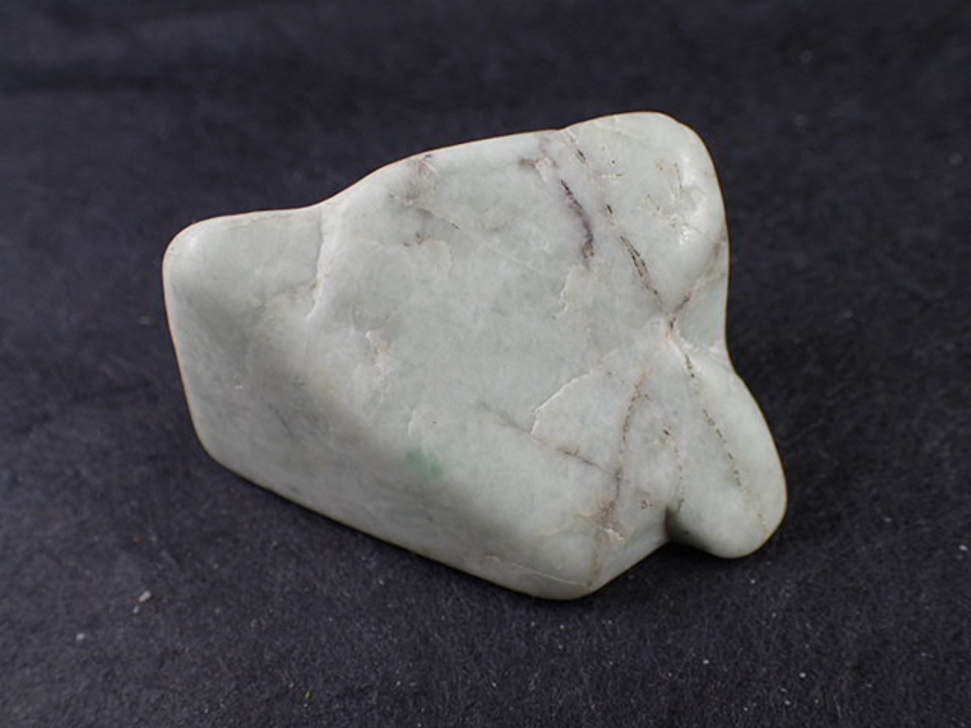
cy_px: 364
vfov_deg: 33.6
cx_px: 486
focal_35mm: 43
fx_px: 1206
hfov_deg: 43.9
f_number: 2.9
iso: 100
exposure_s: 1/200
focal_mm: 7.86
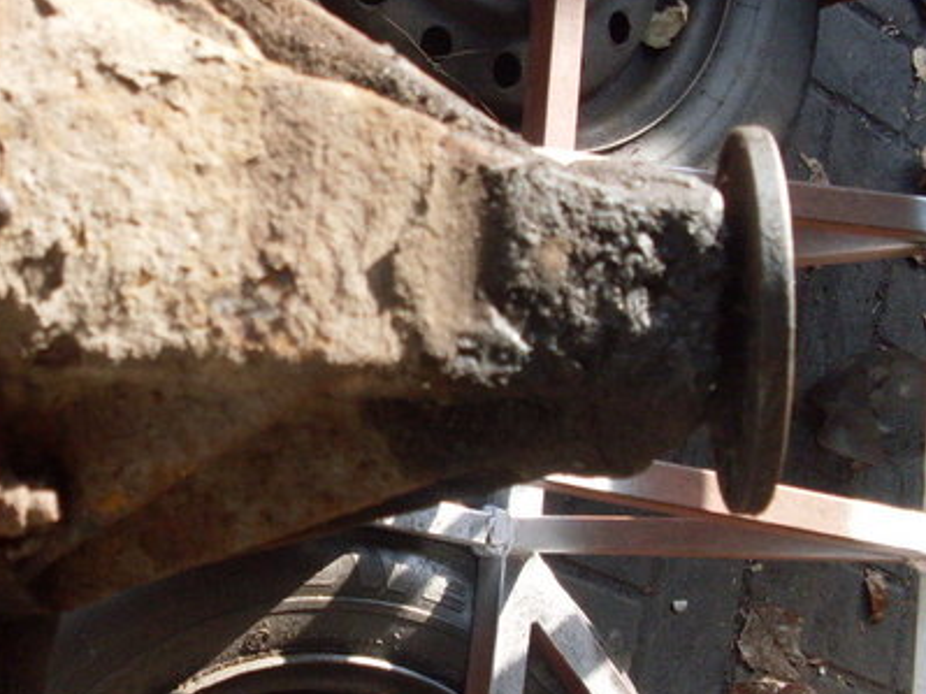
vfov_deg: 24.0
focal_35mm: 61
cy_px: 318
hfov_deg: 31.1
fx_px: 1631
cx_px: 223
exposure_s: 1/180
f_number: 2.8
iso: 80
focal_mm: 6.3
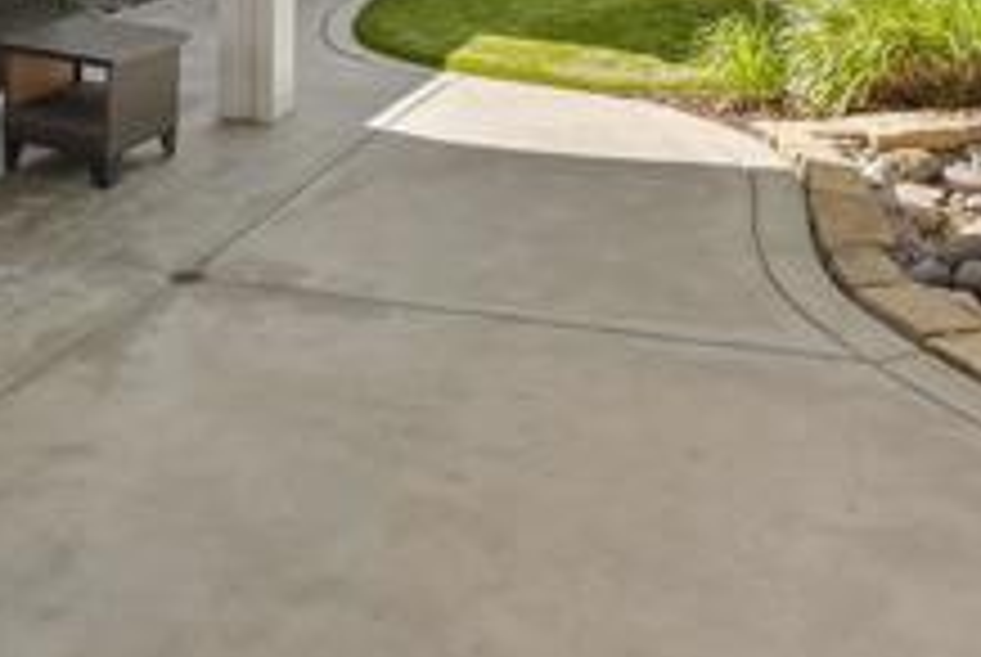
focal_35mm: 47
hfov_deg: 41.4
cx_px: 338
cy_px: -216
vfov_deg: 24.7
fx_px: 1282
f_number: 8
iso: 500
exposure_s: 1/125
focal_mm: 16
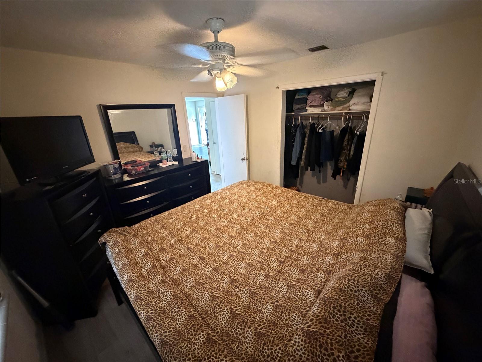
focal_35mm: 14
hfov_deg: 102.1
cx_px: 241
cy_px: 181
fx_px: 195
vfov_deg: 85.7
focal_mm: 2.22
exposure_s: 1/40
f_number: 2.2
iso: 1250
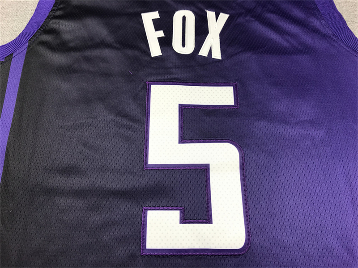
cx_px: 179
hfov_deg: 63.4
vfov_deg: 49.7
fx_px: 290
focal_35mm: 28
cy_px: 134
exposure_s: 1/50
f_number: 1.8
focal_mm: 3.99
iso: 25
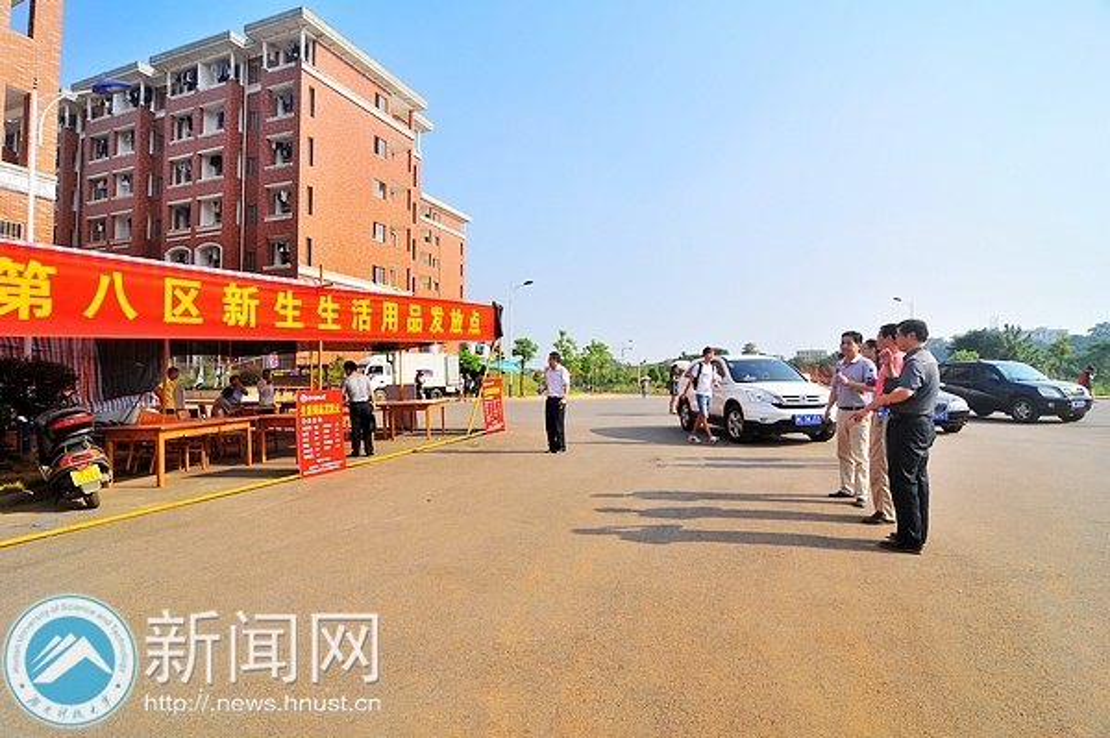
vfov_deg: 67.3
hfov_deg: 90.0
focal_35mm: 18
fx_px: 555
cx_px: 555
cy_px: 369
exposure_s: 1/400
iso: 200
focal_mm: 12
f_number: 8
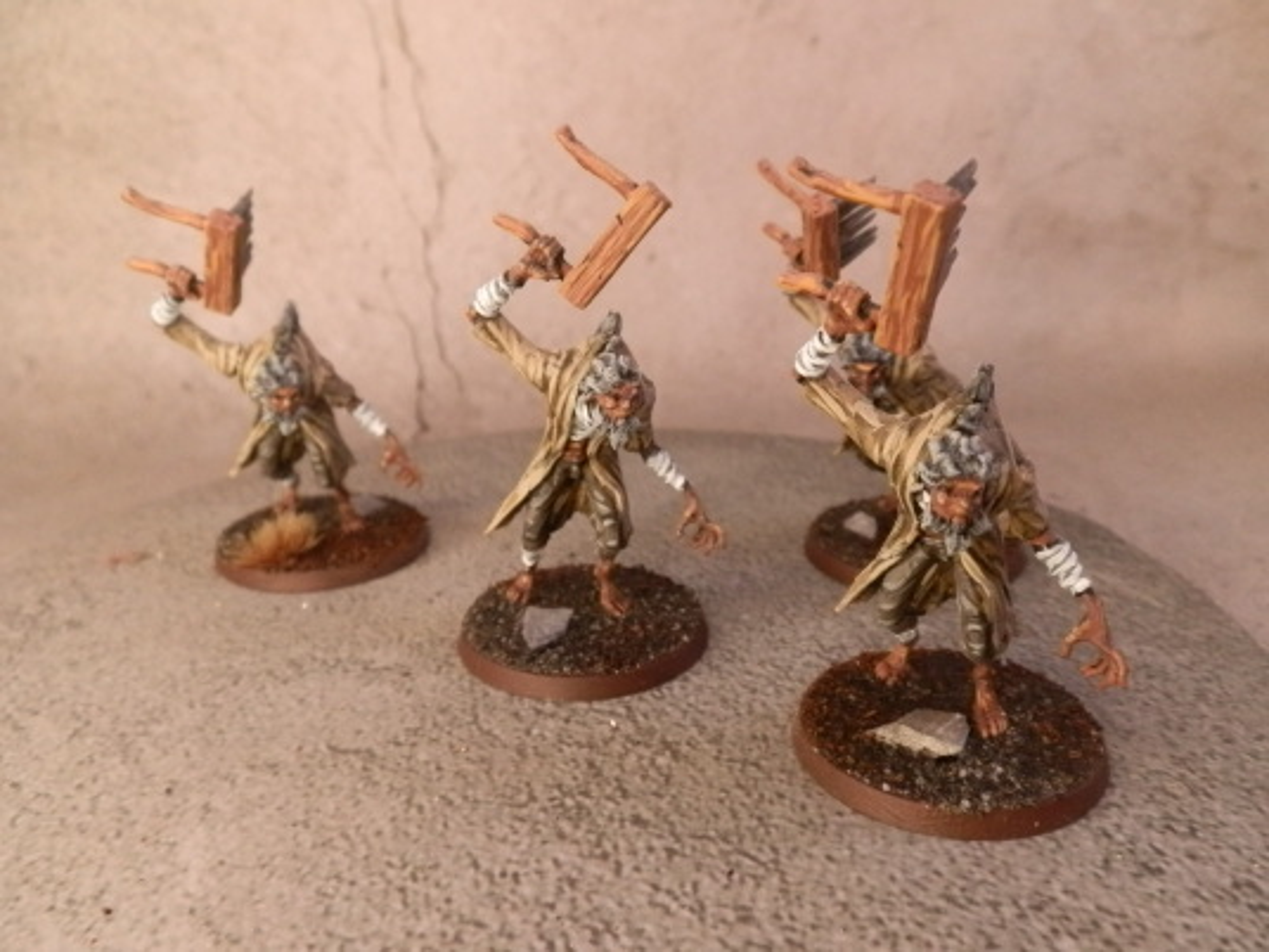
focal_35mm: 28
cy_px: 476
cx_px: 634
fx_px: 1026
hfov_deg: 63.4
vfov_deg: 49.7
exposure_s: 1/125
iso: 400
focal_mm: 5
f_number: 3.1
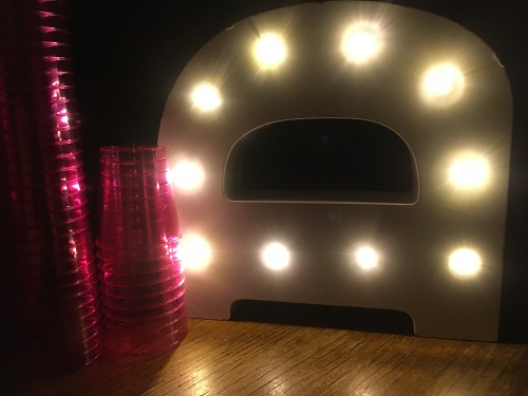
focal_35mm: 29
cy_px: 198
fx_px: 442
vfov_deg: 48.2
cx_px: 264
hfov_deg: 61.7
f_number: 2.2
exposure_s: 1/33
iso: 250
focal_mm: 4.15
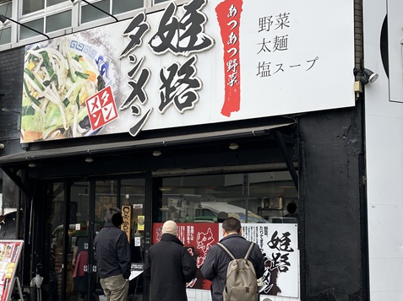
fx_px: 547
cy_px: 181
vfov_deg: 30.8
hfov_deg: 40.4
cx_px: 217
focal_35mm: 47
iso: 32
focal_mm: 3.99
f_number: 1.8
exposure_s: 1/395
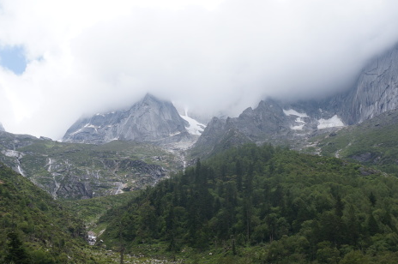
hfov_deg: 37.4
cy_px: 187
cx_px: 243
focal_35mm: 53
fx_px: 585
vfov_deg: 25.2
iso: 100
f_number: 7.1
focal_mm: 16
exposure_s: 1/250
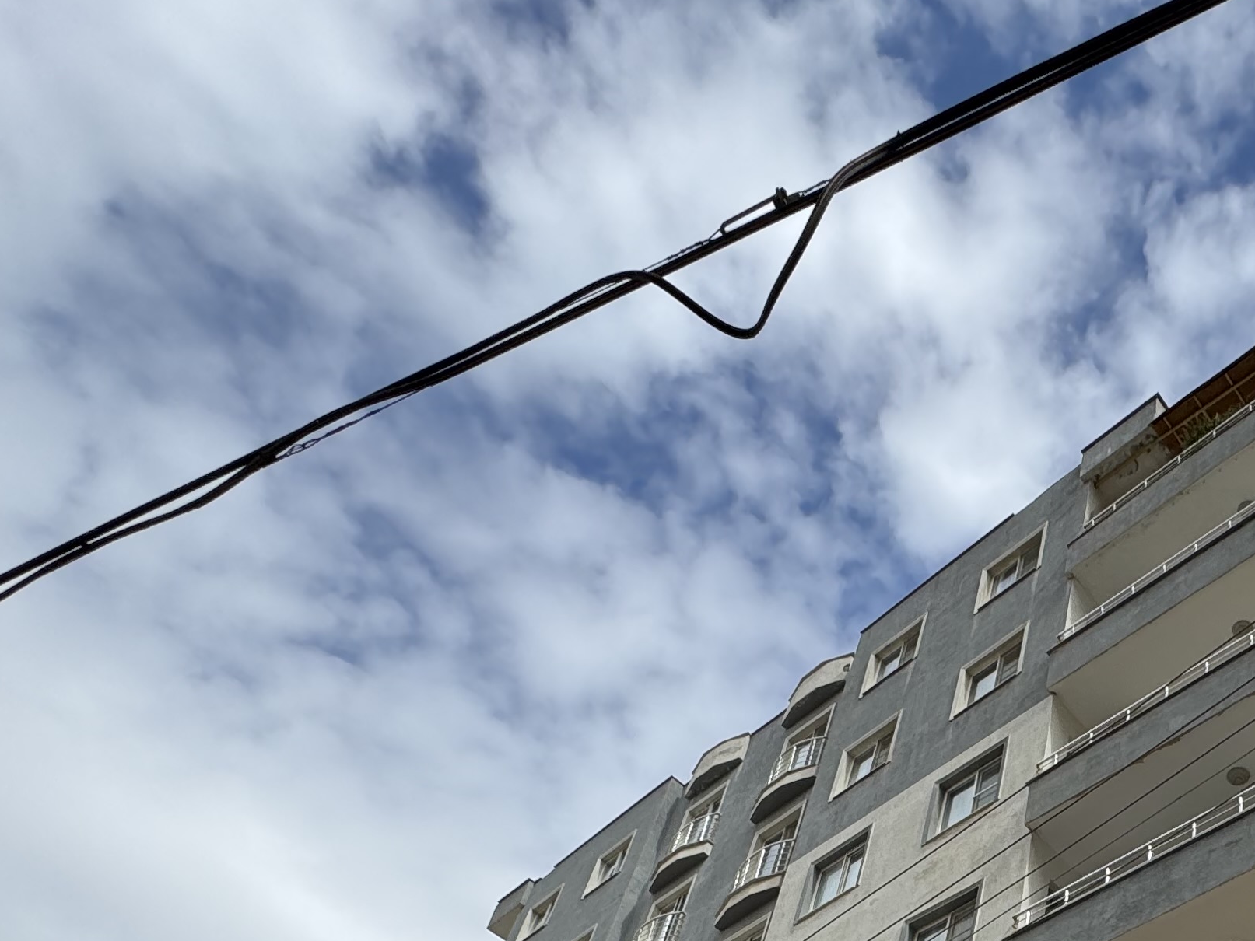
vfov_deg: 33.5
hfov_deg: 48.3
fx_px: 1269
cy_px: 1118
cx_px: 1075
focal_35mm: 35
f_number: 2.2
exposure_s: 1/1709
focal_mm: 2.22
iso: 50
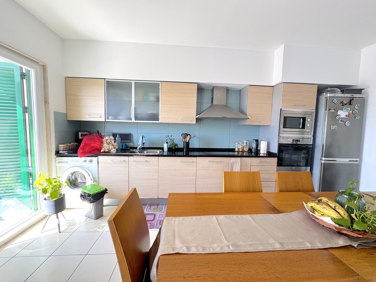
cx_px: 188
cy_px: 141
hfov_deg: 102.1
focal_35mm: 14
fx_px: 152
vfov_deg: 85.7
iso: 50
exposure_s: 1/99
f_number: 2.2
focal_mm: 2.22
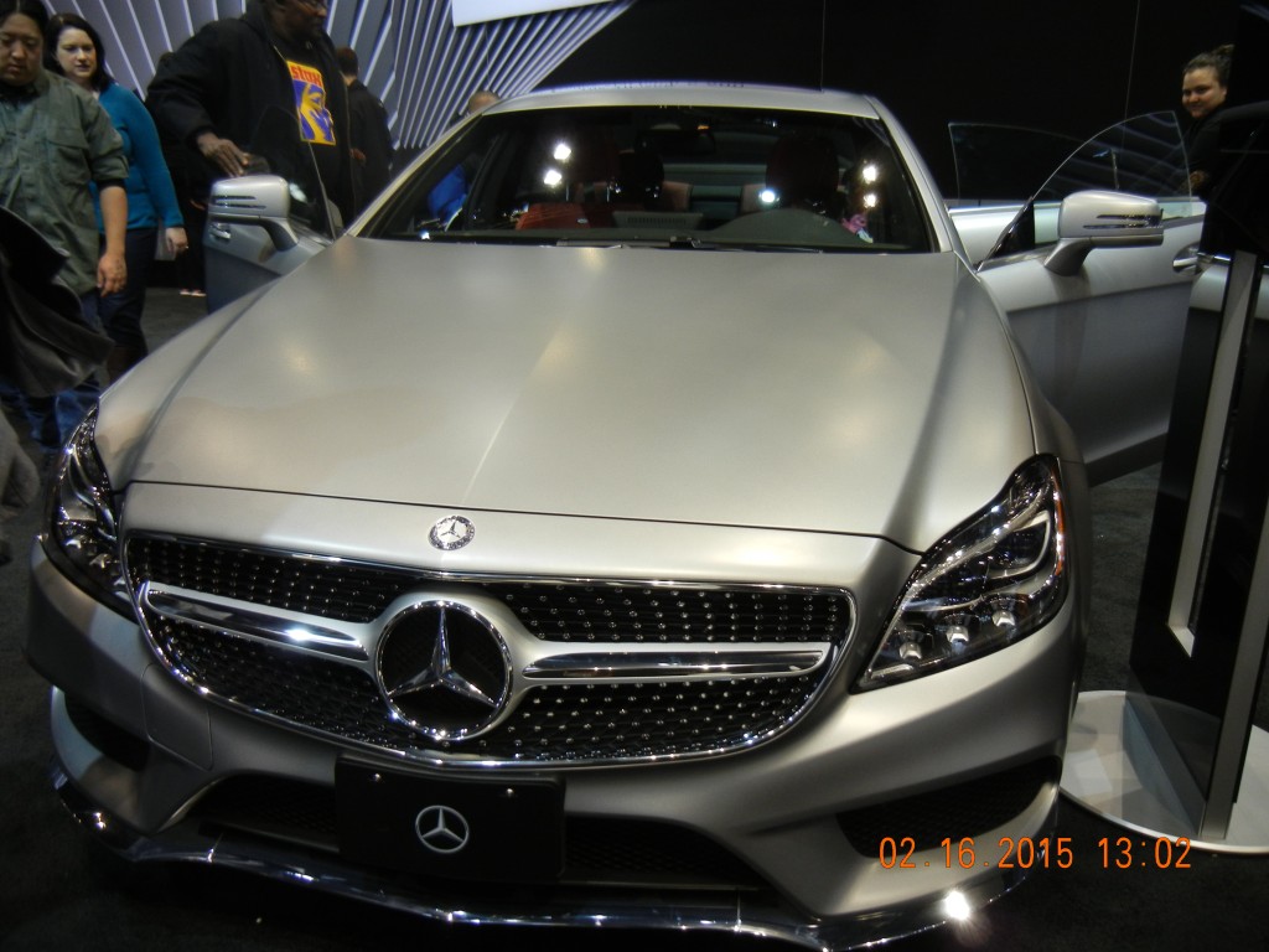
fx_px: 1100
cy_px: 476
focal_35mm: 30
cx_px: 634
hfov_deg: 60.0
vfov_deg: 46.8
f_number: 3.5
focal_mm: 5.4
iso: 210
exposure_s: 1/60
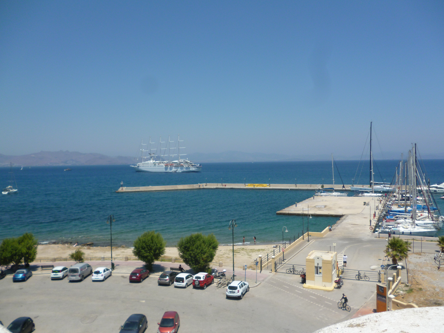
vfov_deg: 48.2
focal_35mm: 29
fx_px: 372
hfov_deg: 61.7
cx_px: 223
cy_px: 167
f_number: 9
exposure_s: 1/200
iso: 100
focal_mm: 5
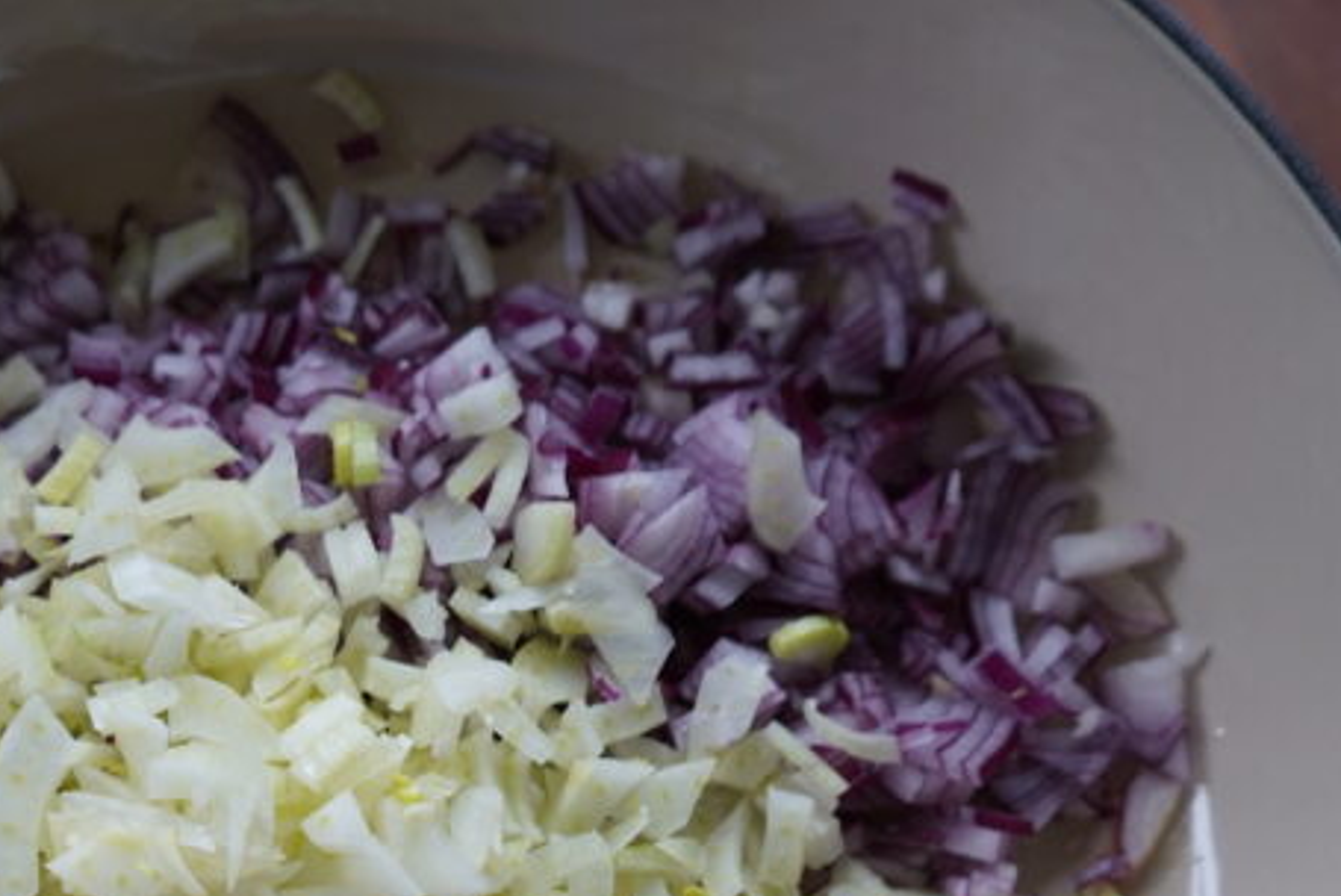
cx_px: 309
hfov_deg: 31.2
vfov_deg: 20.8
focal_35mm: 63
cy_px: 909
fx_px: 2348
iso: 200
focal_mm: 28
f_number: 4
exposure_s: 1/60
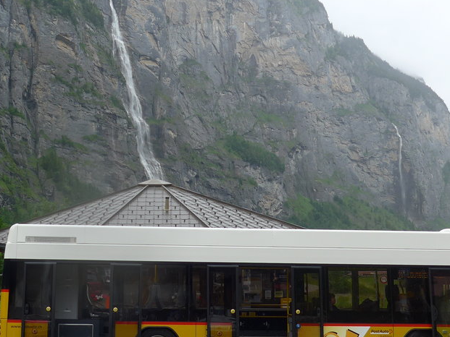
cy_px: 136
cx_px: 161
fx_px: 728
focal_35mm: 56
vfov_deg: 26.1
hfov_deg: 34.1
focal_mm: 6
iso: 80
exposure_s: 1/640
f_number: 2.8
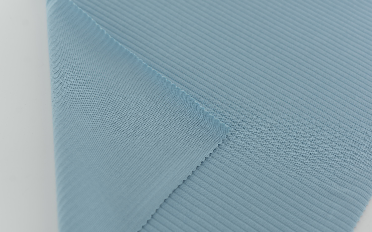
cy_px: 116
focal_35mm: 52
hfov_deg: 38.9
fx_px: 527
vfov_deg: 24.9
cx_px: 189
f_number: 3.5
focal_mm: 50
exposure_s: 1/200
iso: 100
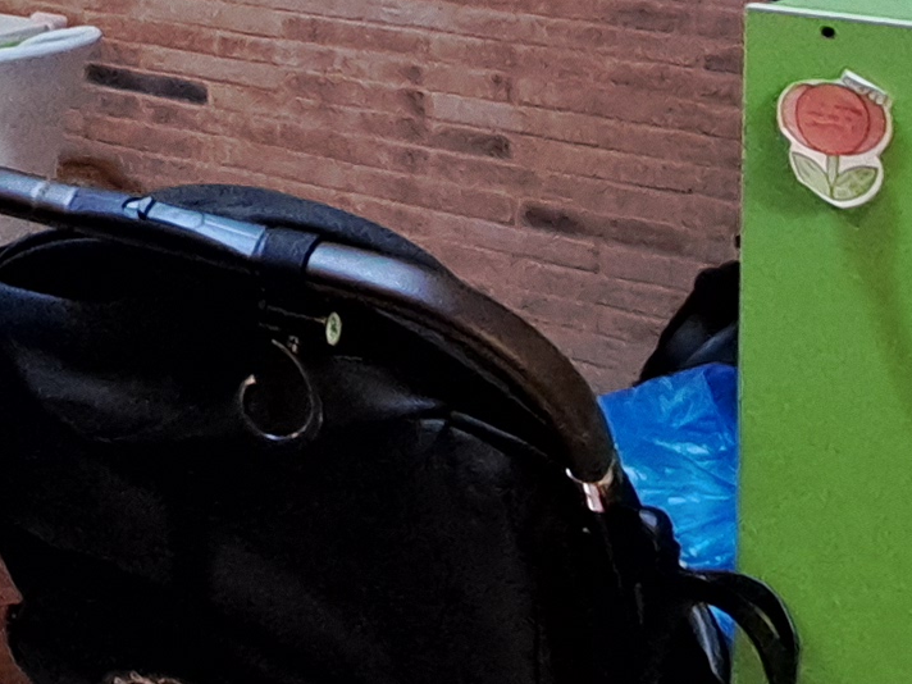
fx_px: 1923
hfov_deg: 20.7
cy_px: -361
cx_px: -616
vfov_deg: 17.9
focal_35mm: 73
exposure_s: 1/25
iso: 400
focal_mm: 1.74
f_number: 2.2
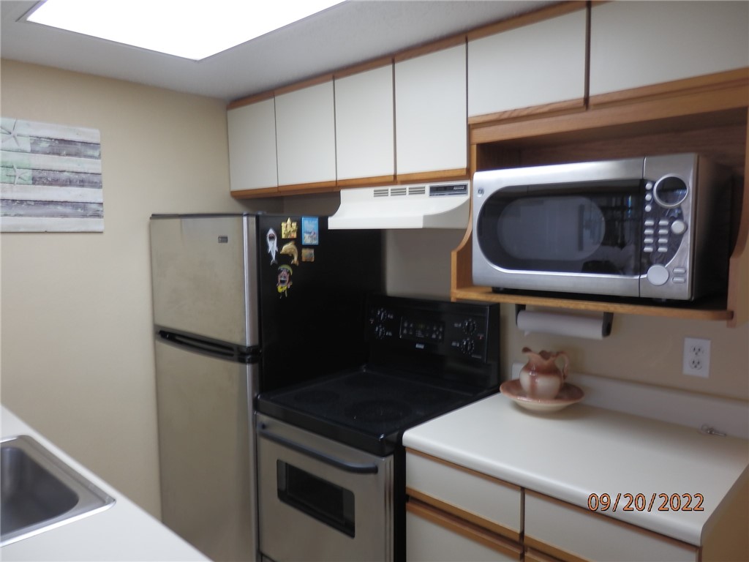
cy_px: 281
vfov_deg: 54.9
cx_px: 374
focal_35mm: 25
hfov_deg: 69.4
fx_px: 541
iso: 80
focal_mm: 4.5
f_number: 3
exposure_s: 1/30
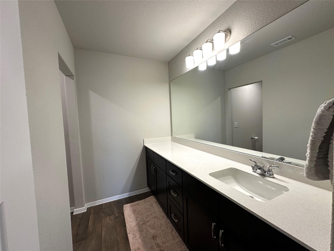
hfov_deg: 102.1
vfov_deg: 85.7
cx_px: 167
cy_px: 126
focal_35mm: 14
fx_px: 135
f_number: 2.2
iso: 200
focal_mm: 2.22
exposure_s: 1/120
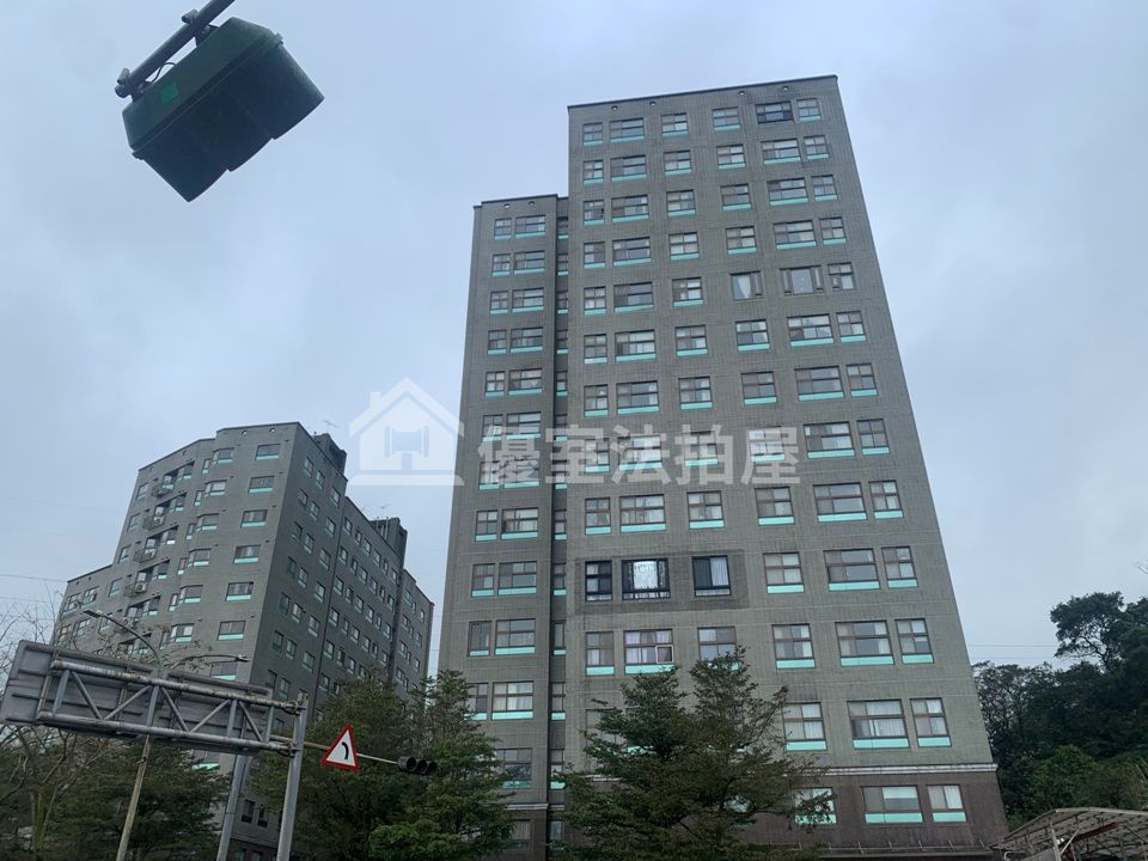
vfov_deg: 53.1
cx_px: 574
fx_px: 862
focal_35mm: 26
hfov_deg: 67.3
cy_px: 430
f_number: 1.8
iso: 25
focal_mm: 4.25
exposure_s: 1/737
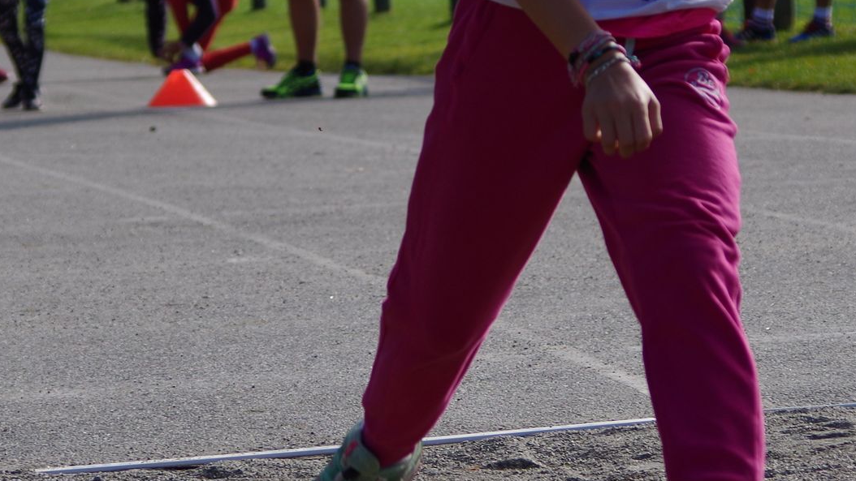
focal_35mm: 261
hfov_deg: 8.3
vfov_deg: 4.6
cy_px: 43
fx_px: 5924
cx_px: 443
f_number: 4.5
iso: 100
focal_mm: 72.5
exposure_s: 1/640
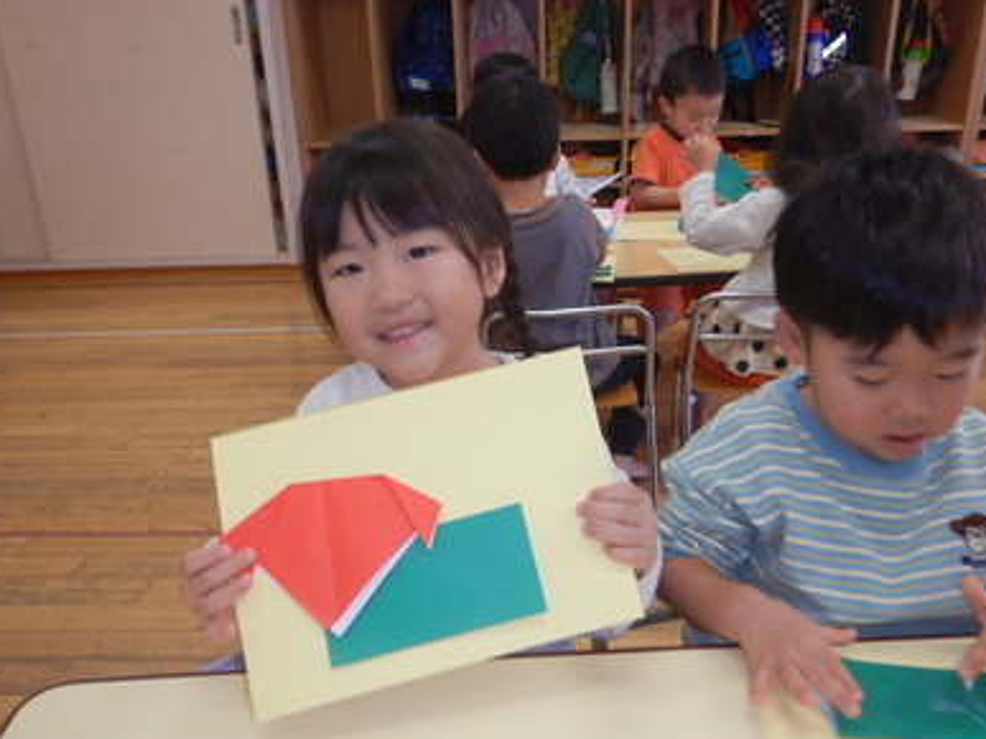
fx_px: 883
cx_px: 520
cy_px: 414
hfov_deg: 58.3
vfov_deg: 45.3
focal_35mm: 31
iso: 125
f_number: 2.8
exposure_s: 1/80
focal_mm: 4.3
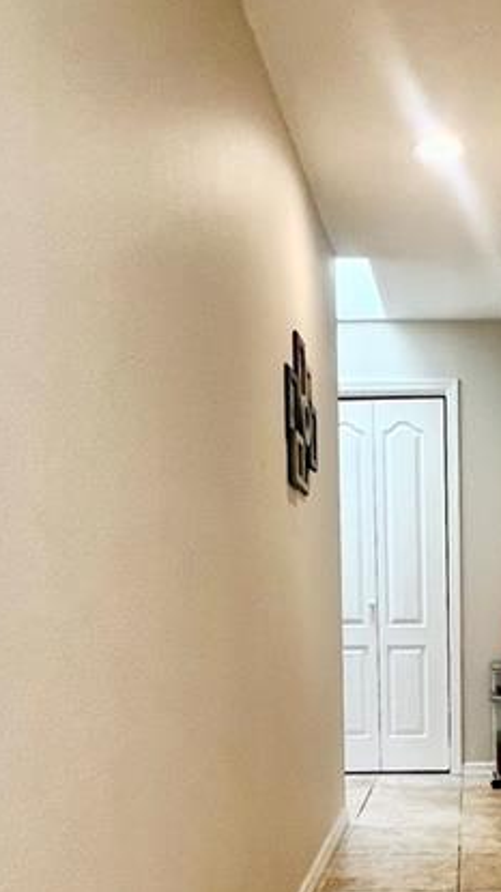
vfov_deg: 47.7
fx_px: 970
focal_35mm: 41
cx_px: 428
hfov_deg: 28.1
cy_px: 662
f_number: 1.8
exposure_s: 1/60
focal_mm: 1.57
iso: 125
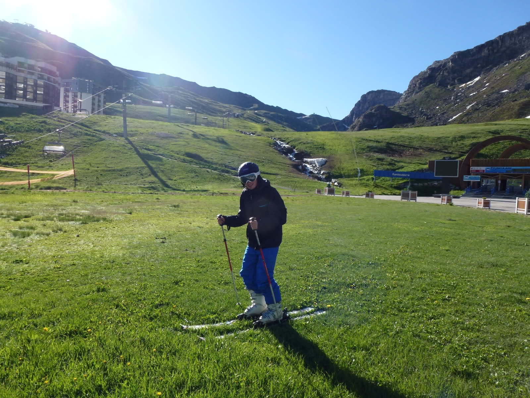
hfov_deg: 71.6
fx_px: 367
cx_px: 265
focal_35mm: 24
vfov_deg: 56.8
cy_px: 199
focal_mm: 4.3
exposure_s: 1/500
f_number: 4
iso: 100
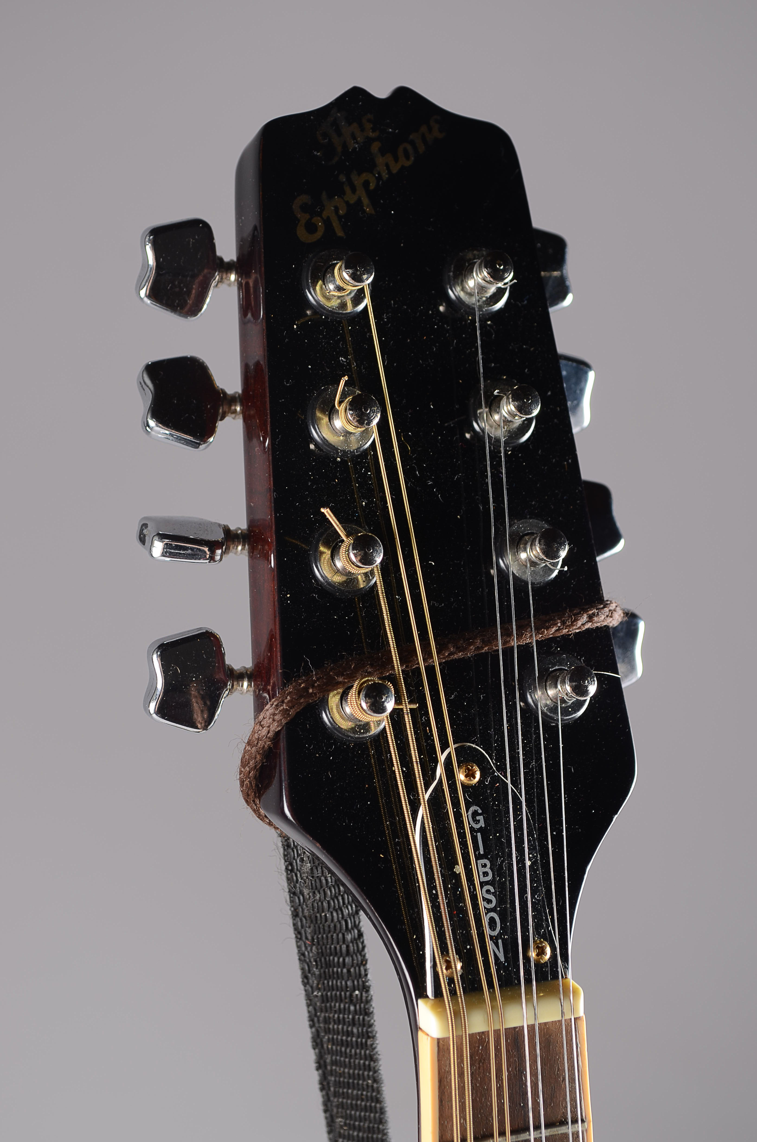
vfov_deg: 30.6
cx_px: 378
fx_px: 2091
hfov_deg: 20.5
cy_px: 571
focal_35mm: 66
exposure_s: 1/60
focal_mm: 44
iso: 100
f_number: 7.1
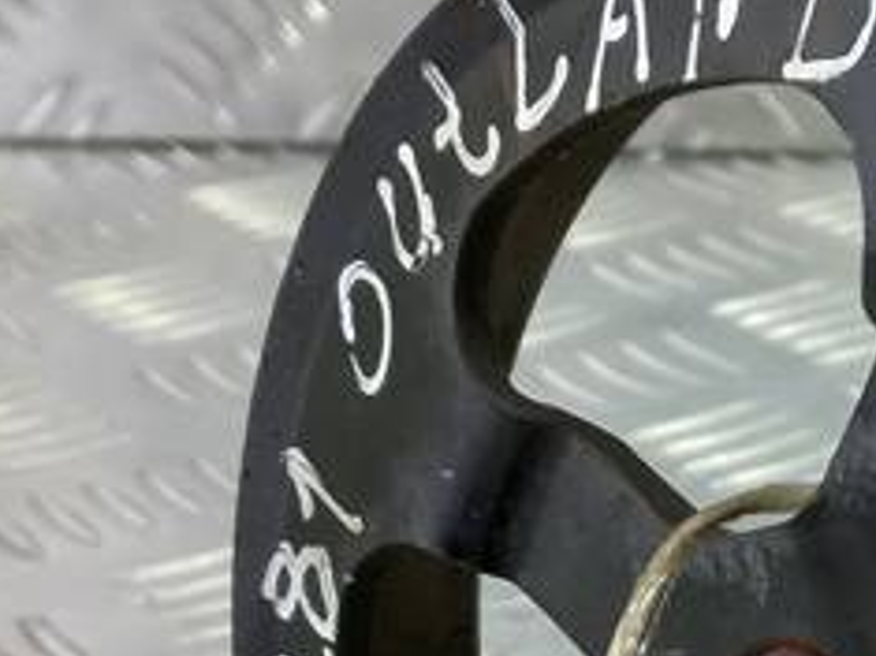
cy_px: 697
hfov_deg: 16.9
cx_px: 1174
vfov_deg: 13.3
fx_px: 2757
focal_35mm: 109
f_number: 1.8
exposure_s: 1/50
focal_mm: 4.6
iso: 100
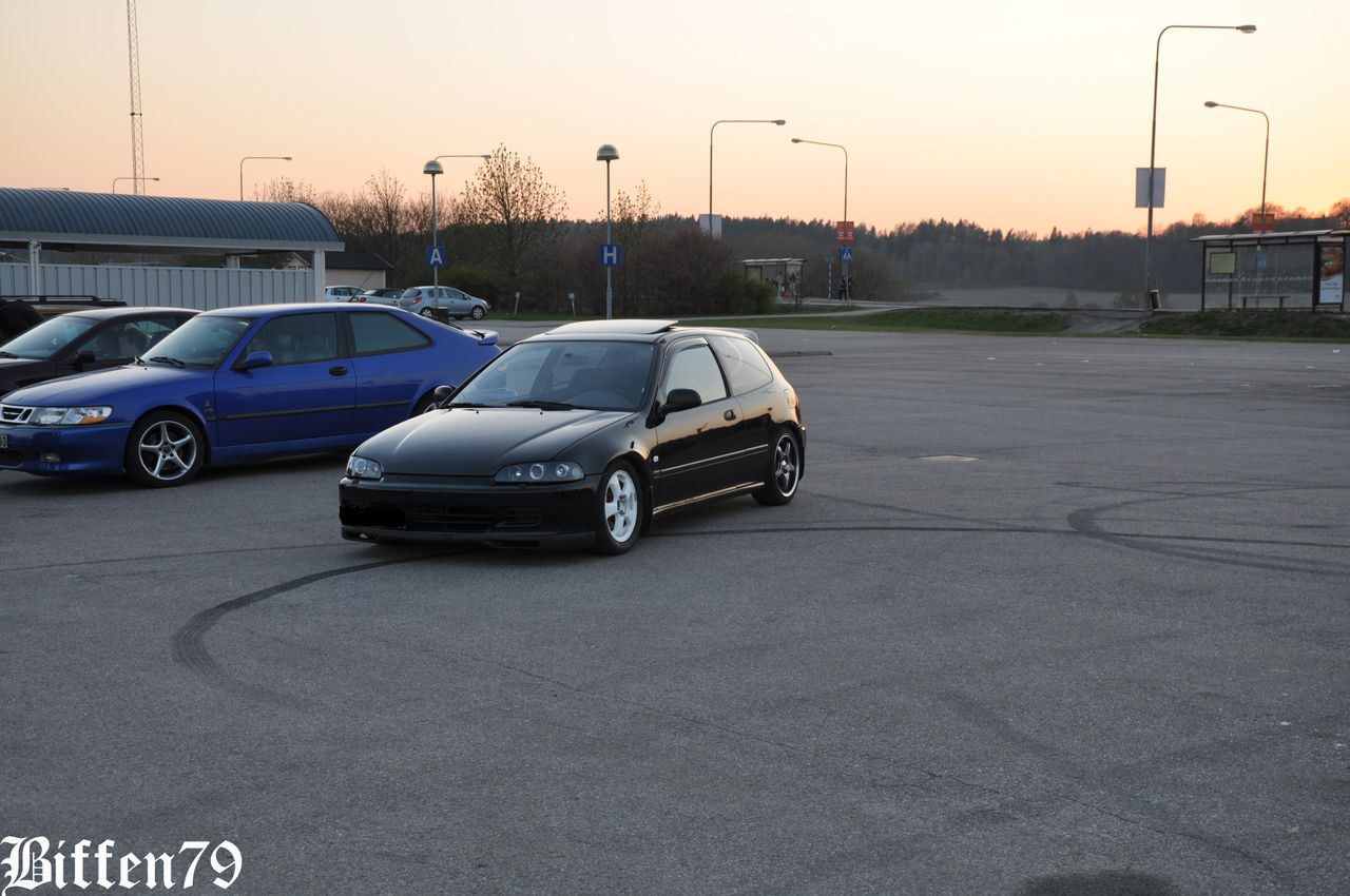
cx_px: 675
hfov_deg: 38.9
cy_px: 448
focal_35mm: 51
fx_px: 1910
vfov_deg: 26.4
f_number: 7.1
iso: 200
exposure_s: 1/50
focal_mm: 34
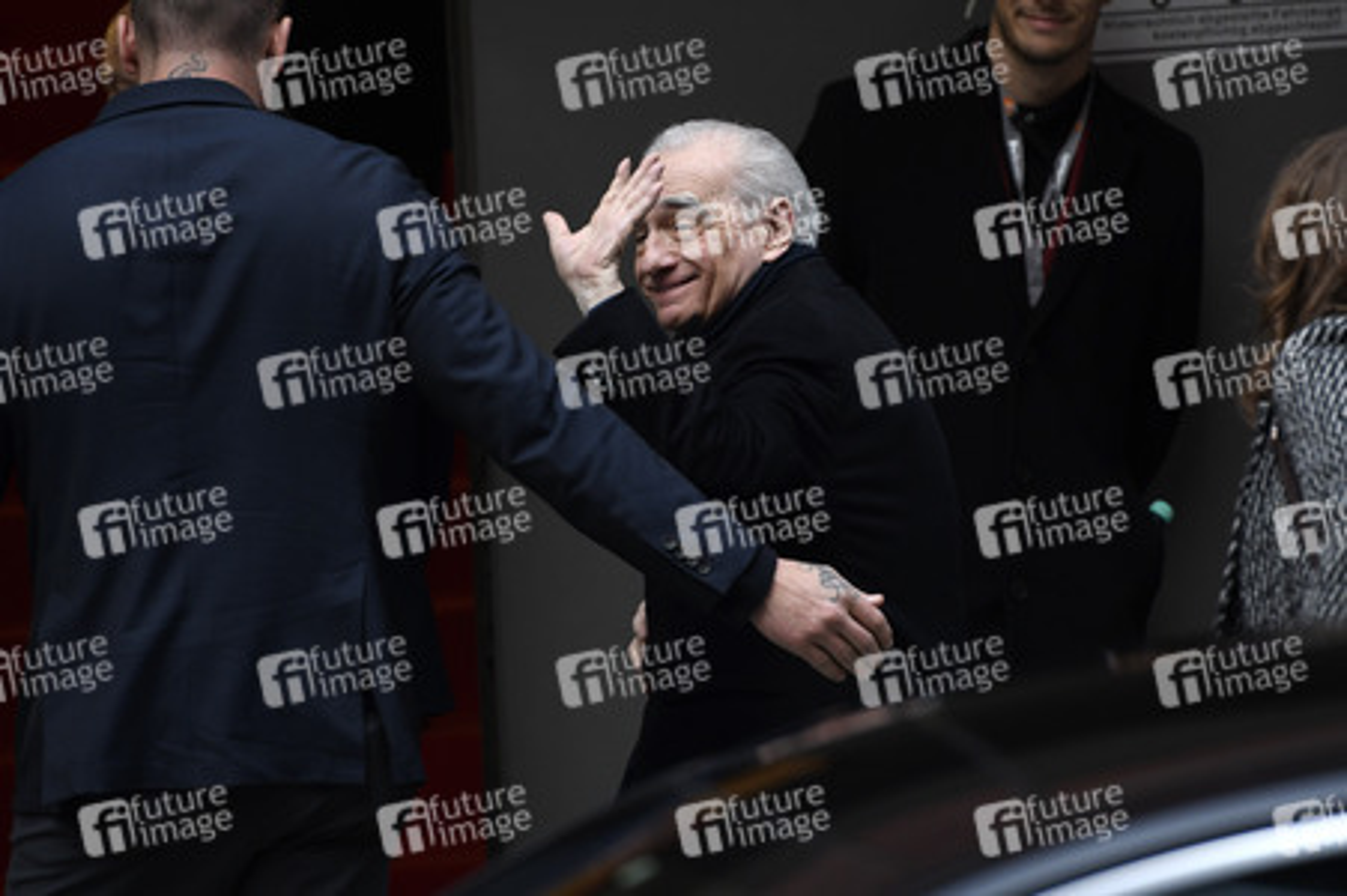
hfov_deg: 10.3
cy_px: 448
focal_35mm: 200
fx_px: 7478
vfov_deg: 6.9
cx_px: 674
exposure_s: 1/320
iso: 1250
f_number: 4
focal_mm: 200
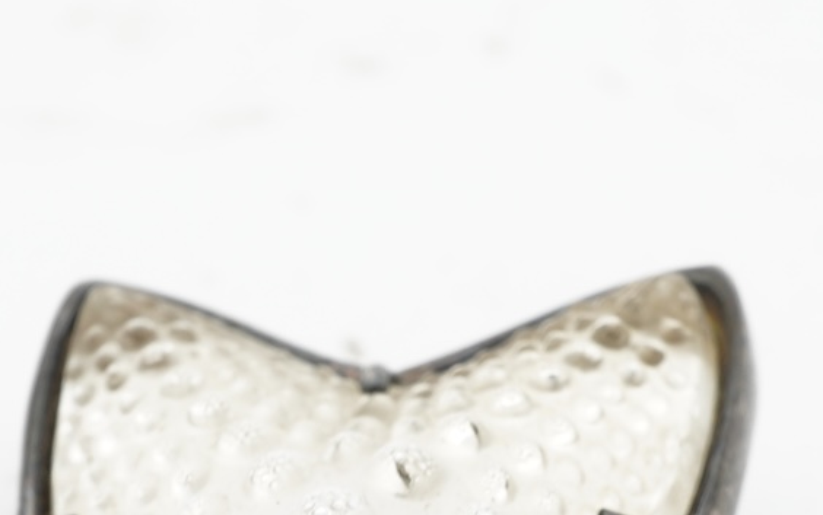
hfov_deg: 13.1
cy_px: 703
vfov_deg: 8.1
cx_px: 409
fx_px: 3590
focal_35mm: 160
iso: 100
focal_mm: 30
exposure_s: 1/60
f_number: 18
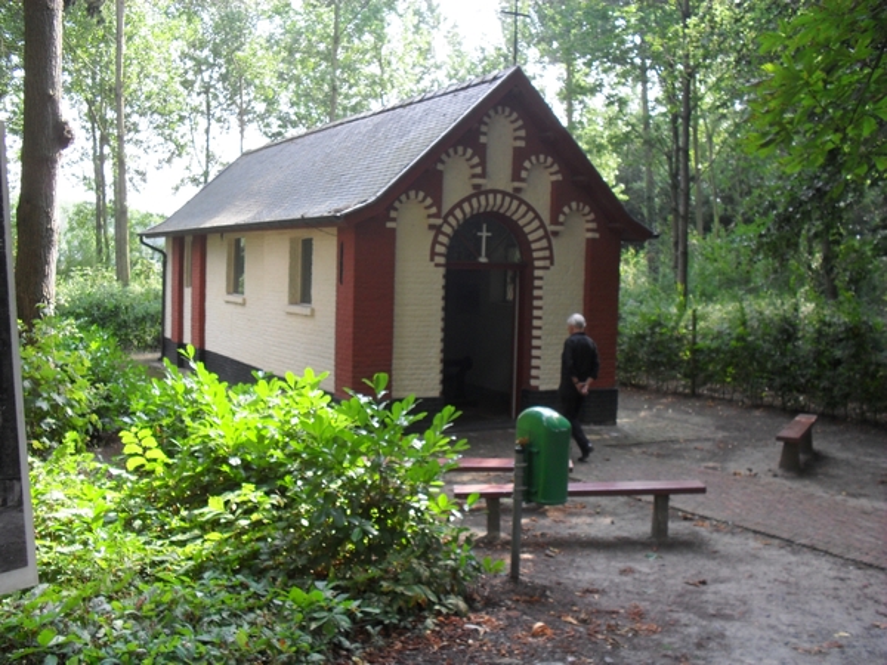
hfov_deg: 52.6
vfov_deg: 40.7
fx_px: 897
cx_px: 444
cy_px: 332
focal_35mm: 35
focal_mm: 6.3
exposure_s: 1/90
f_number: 3.2
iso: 100
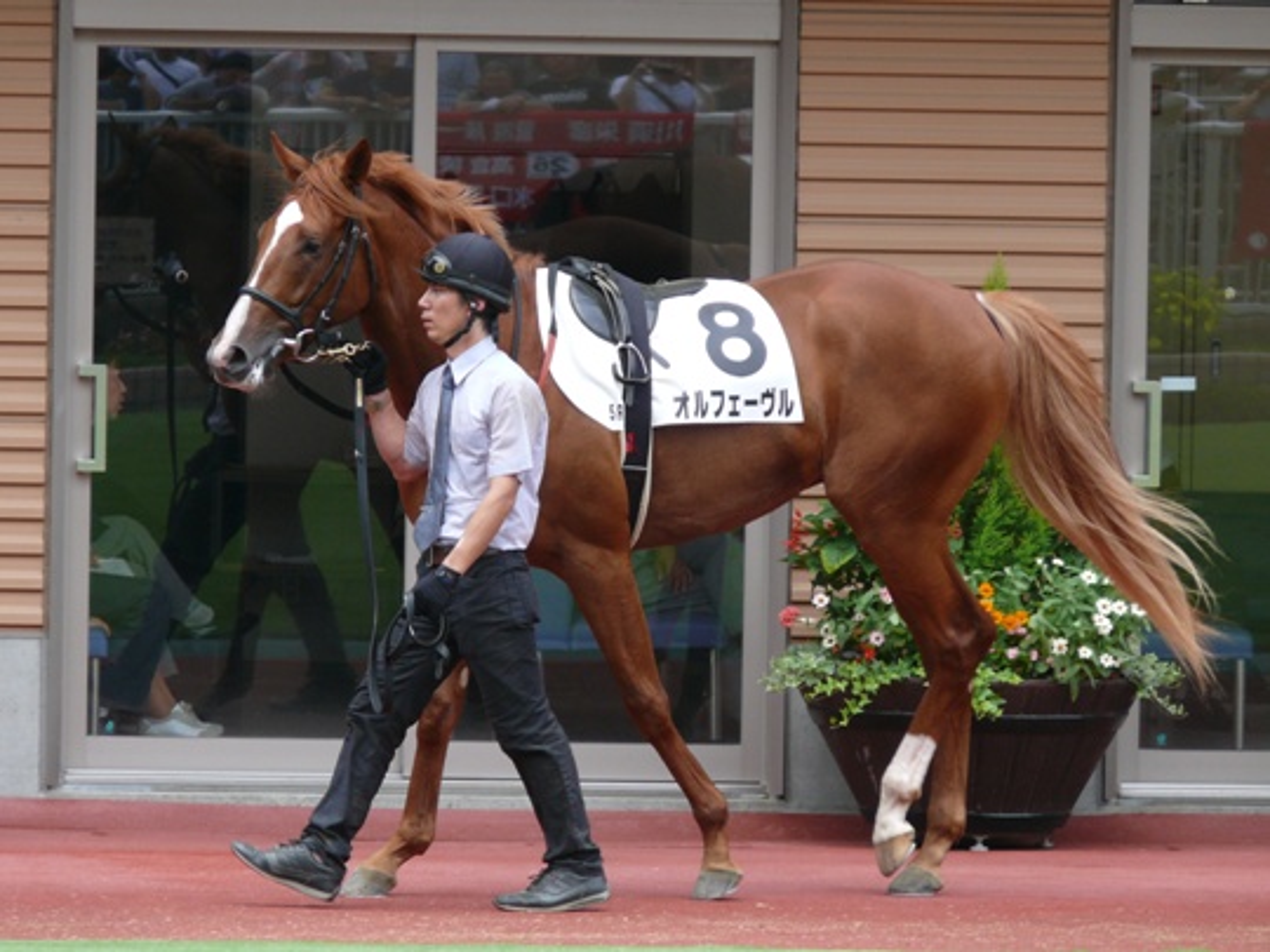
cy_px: 476
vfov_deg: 5.7
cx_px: 635
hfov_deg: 7.6
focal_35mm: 261
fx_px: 9576
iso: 100
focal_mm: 55.2
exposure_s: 1/500
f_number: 3.6
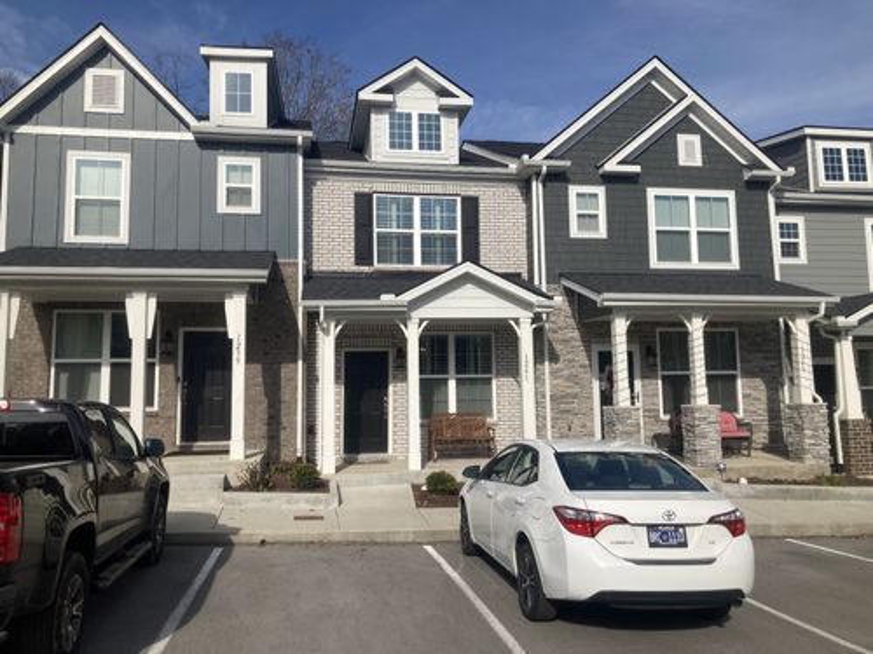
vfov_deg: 49.7
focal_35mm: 28
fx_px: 706
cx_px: 436
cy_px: 327
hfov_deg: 63.4
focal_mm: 3.99
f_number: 1.8
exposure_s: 1/3205
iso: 20
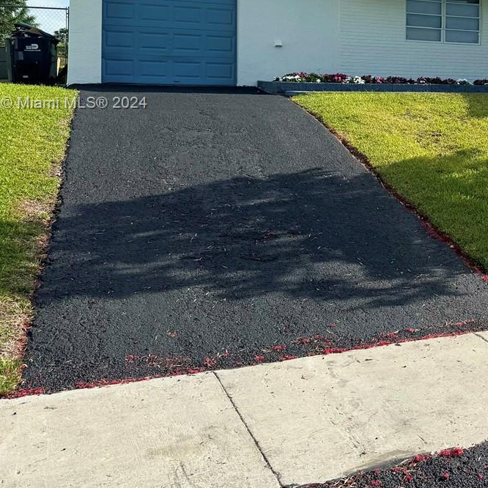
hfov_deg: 30.8
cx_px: 499
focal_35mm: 51
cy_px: 104
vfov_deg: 32.6
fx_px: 813
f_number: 1.78
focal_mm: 6.76
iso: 80
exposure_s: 1/7092
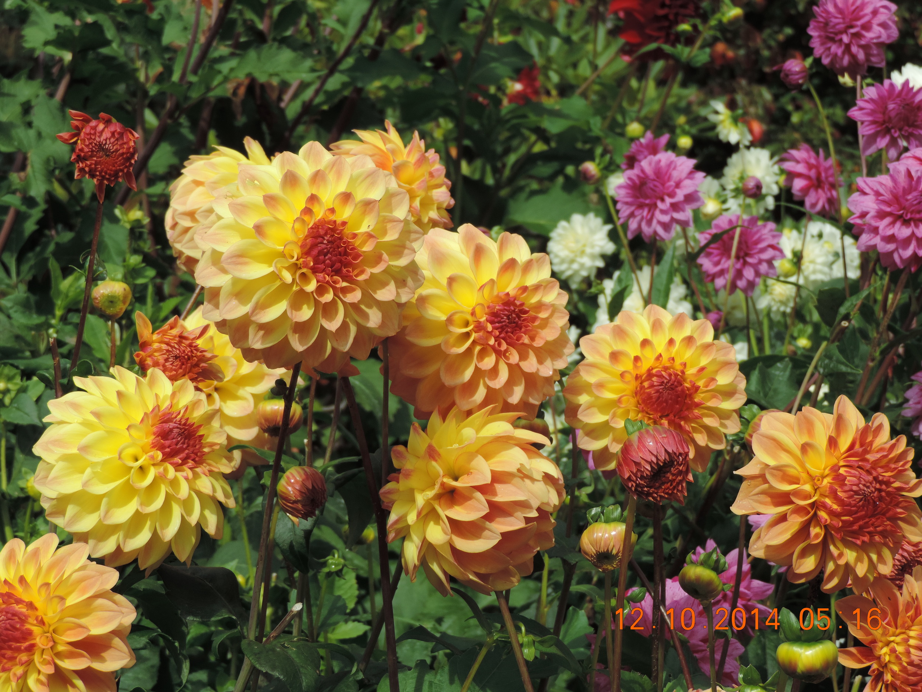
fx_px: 2397
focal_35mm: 90
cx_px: 461
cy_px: 346
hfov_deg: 21.8
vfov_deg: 16.4
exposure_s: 1/800
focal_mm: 16
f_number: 4.1
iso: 80
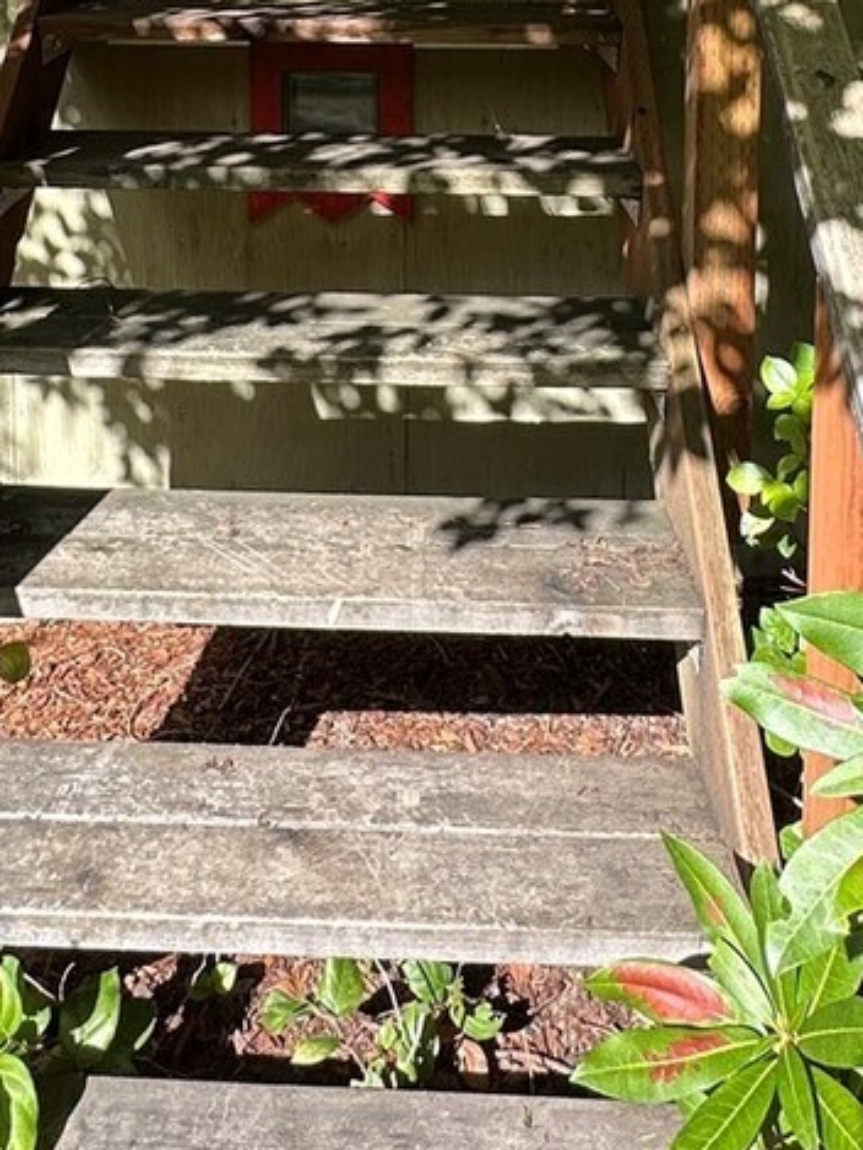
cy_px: -51
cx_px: 353
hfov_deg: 33.5
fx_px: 1429
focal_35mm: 43
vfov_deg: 38.0
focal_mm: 2.22
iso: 40
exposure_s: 1/286
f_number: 2.2
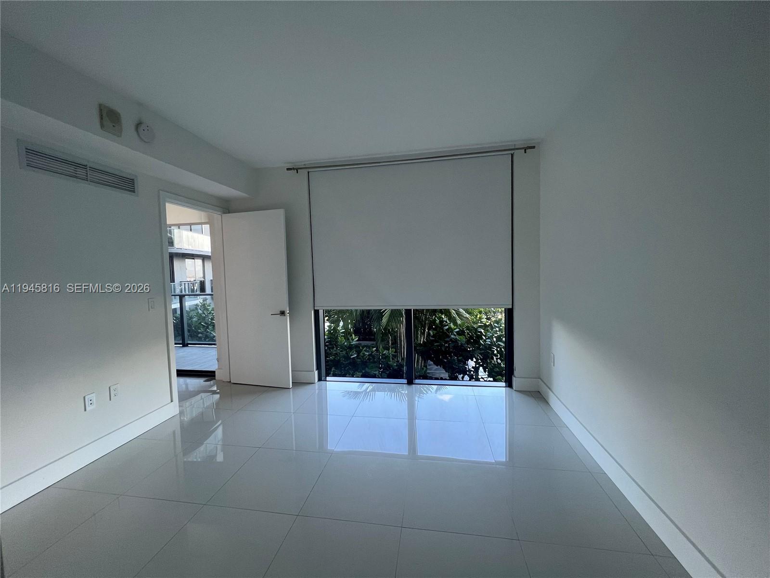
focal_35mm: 13
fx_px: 289
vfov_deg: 89.9
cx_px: 385
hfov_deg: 106.2
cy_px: 289
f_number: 1.8
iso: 160
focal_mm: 1.57
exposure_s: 1/101
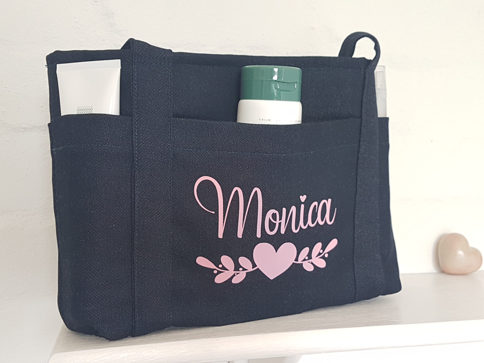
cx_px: 242
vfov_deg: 53.1
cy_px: 182
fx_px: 364
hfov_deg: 67.3
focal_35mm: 26
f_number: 1.7
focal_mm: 4.2
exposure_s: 1/50
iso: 64
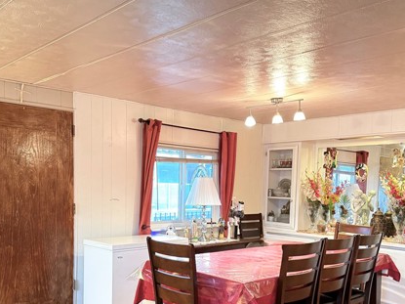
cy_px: 218
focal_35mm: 37
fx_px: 433
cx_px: 210
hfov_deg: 50.1
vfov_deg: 37.9
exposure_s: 1/30
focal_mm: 6.76
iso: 1000
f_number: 1.78
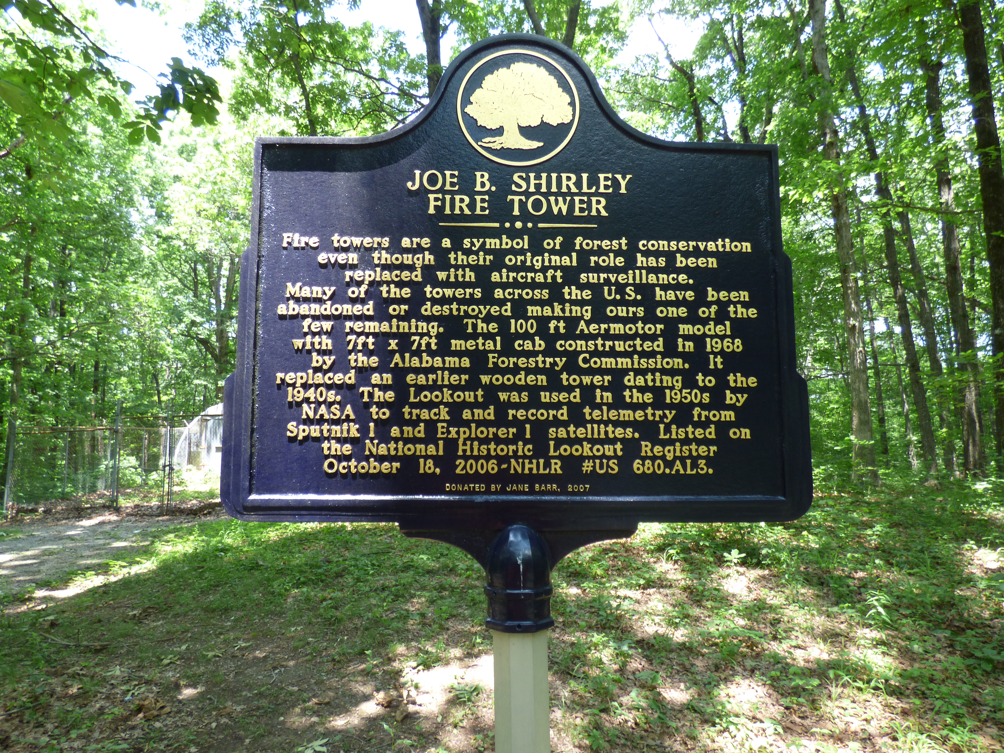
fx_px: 580
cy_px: 376
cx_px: 502
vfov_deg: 66.0
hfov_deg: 81.7
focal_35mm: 20
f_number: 2.8
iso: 100
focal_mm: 3.58
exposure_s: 1/100
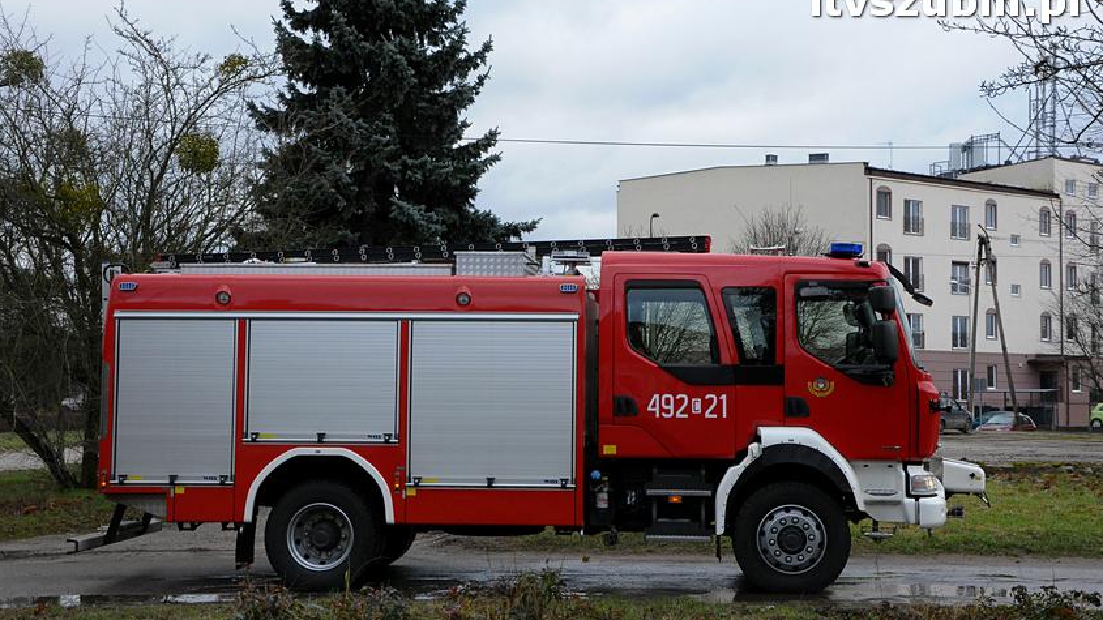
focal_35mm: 60
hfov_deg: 34.9
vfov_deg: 20.0
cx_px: 550
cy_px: 330
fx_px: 1755
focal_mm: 38
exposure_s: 1/400
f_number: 10
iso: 1000
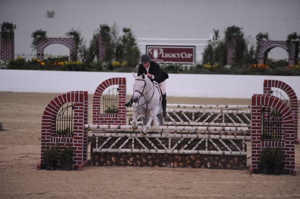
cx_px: 150
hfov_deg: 10.3
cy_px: 100
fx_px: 1666
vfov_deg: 6.9
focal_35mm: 200
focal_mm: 200
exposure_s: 1/400
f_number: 2.8
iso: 5000
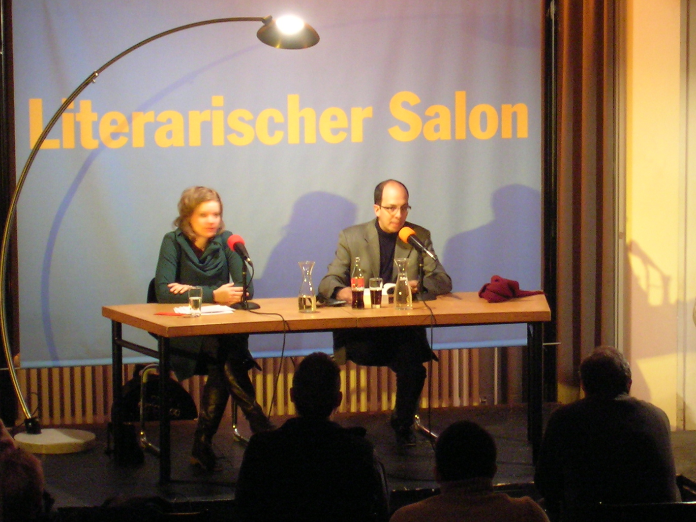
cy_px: 256
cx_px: 477
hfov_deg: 15.6
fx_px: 2533
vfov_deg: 11.8
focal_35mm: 126
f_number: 4.1
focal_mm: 13
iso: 200
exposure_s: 1/4.5
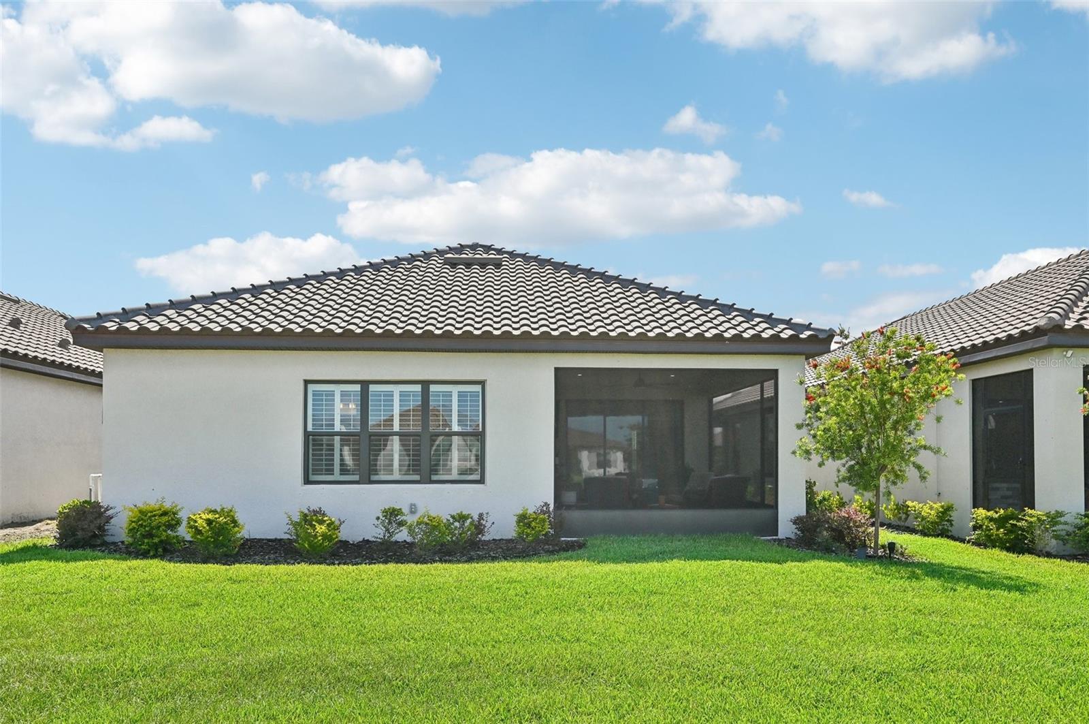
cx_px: 544
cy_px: 362
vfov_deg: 54.0
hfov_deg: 75.0
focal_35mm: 24
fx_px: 710
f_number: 8
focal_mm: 23.5
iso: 400
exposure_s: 1/1600
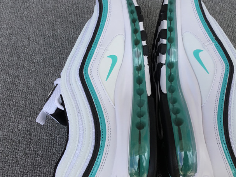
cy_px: 78
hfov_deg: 41.0
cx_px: 146
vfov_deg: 31.5
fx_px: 314
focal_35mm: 46
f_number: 2.4
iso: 25
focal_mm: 3.3
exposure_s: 1/323
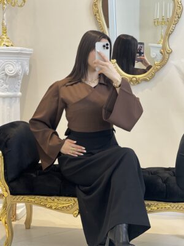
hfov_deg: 19.1
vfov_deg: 25.3
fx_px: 546
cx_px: 92
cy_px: 123
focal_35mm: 77
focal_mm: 9
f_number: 2.8
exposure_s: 1/100
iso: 64
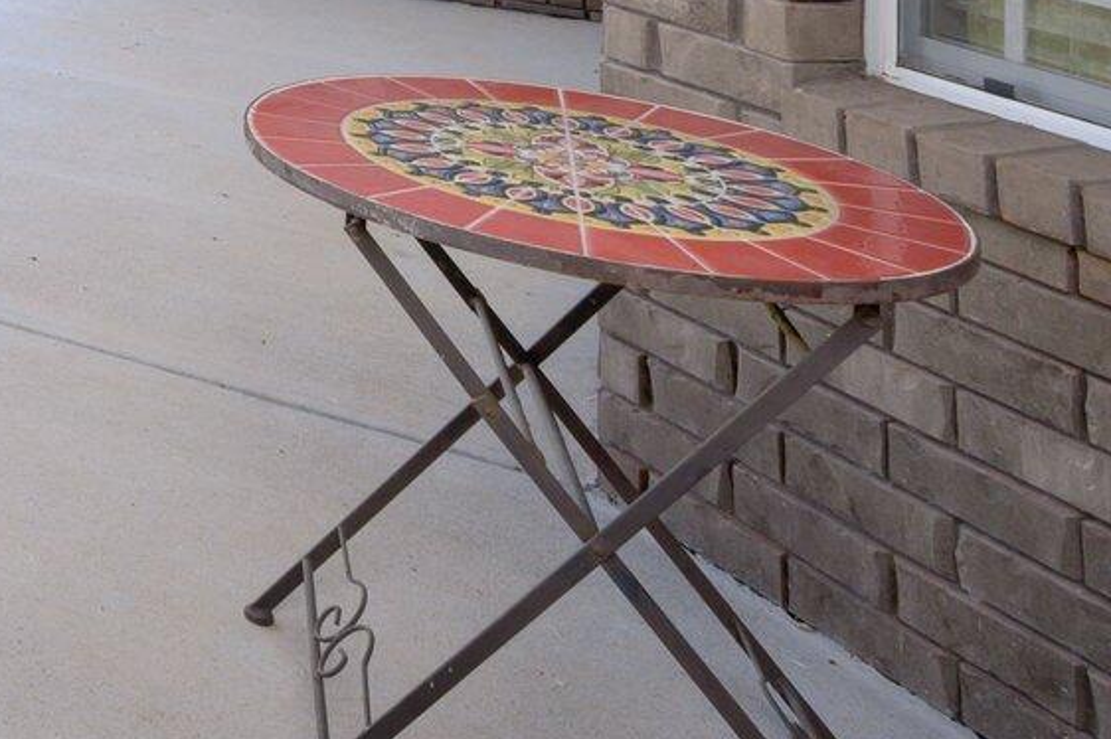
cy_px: -535
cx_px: -814
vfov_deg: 20.2
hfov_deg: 23.4
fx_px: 1573
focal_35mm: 51
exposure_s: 1/200
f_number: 9
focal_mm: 14
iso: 160
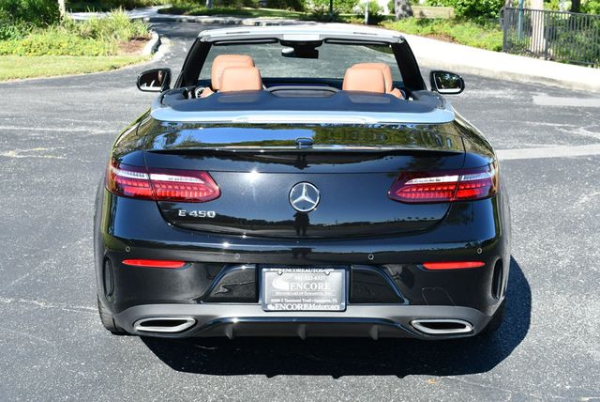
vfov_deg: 20.1
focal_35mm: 68
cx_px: 300
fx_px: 1134
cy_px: 201
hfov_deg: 29.6
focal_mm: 34
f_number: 8
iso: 200
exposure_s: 1/250
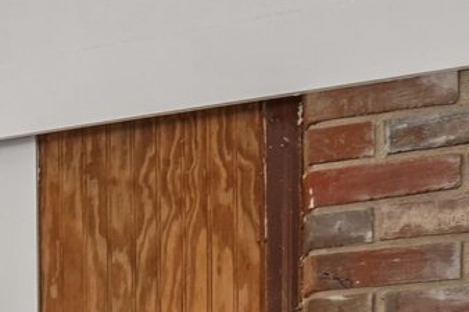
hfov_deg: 14.3
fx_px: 1263
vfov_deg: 12.9
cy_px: 537
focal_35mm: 97
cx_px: -655
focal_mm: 16
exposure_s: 1/25
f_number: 8
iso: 400
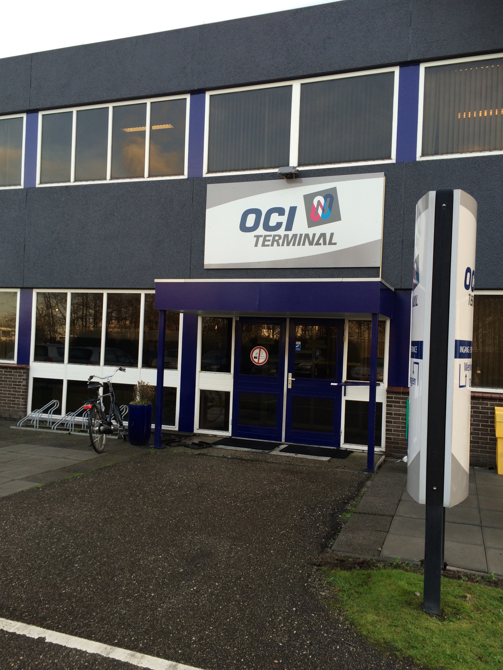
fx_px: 562
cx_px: 252
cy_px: 335
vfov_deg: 61.7
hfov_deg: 48.2
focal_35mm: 29
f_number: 2.2
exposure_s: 1/130
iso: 32
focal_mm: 4.15
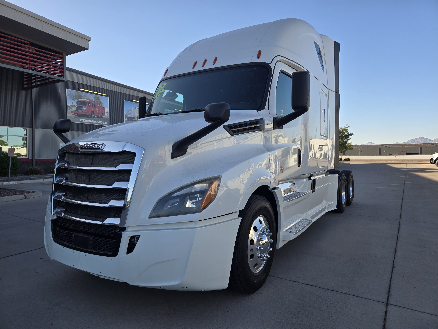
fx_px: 291
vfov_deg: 58.9
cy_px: 164
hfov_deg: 73.9
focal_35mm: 23
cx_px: 219
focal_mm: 5.4
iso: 25
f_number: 1.8
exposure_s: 1/720
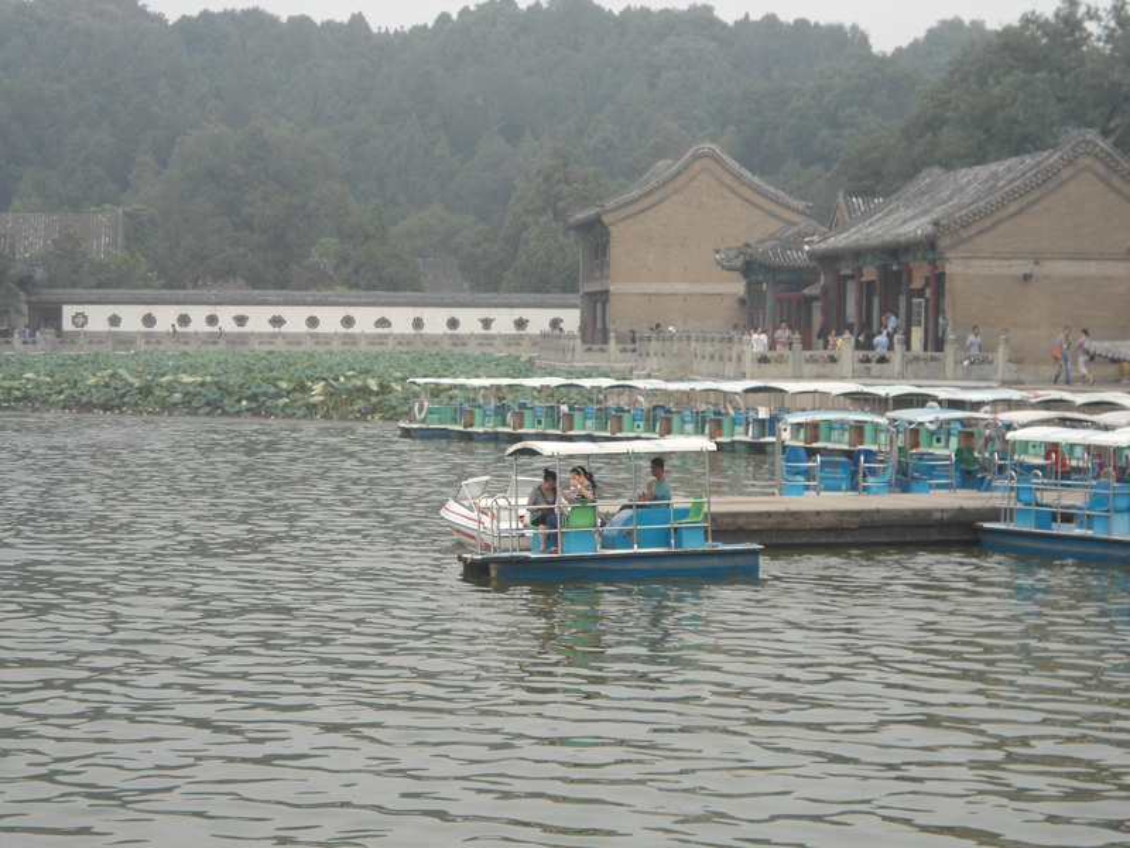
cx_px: 565
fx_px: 2873
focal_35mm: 88
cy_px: 424
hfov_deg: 22.3
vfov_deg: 16.8
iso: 80
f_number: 5.2
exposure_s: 1/250
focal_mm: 15.7
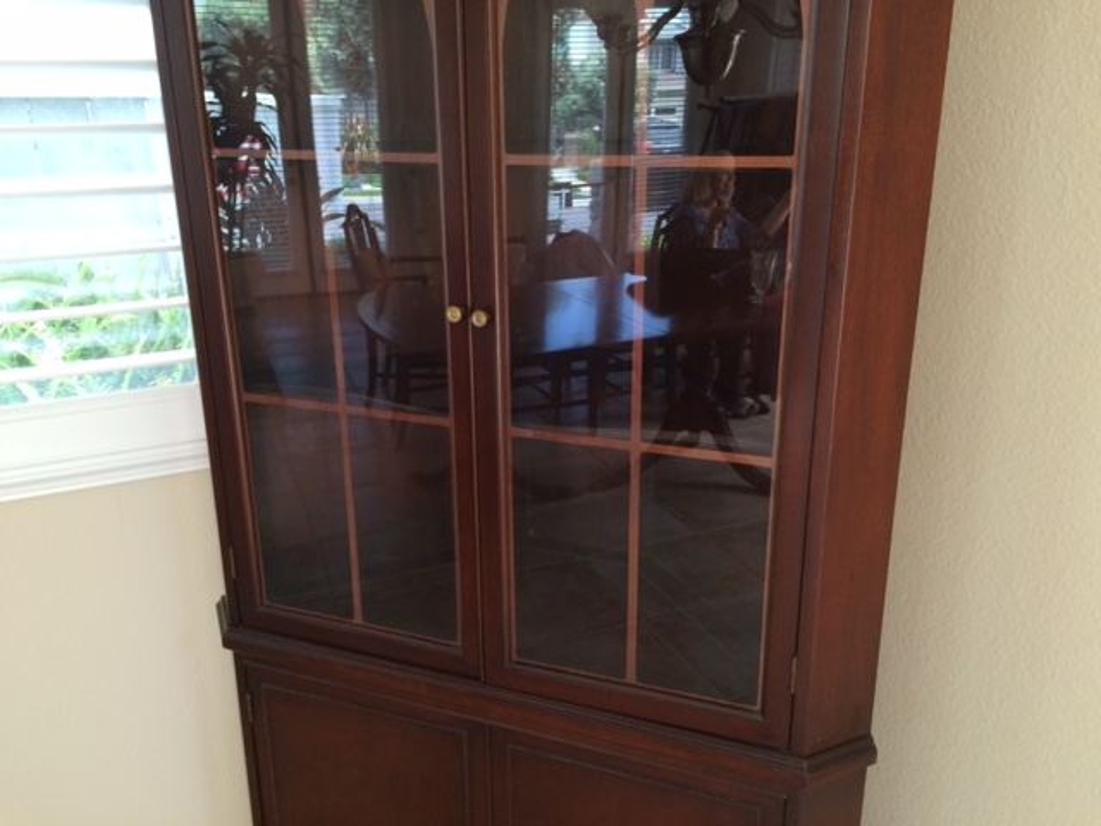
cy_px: 413
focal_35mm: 29
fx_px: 922
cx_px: 550
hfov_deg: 61.7
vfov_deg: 48.2
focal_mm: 4.15
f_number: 2.2
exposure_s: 1/30
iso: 50
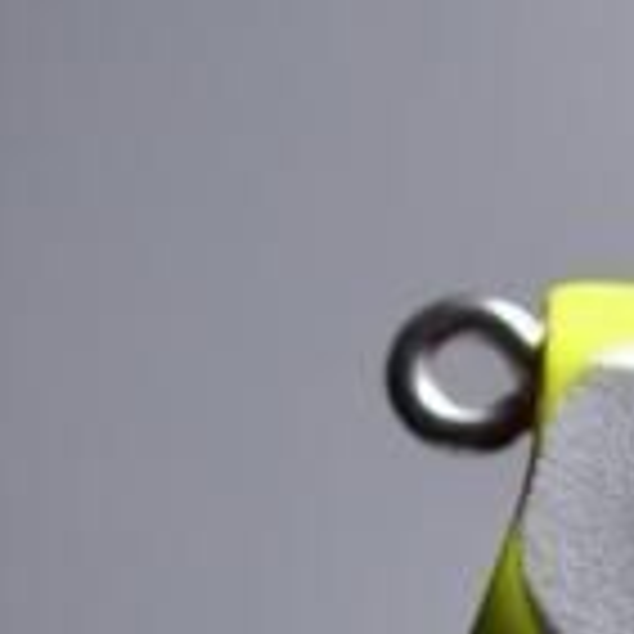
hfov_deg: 5.7
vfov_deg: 6.1
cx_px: 1790
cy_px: 535
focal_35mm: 289
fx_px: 5988
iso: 800
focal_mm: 40
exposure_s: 1/160
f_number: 6.3
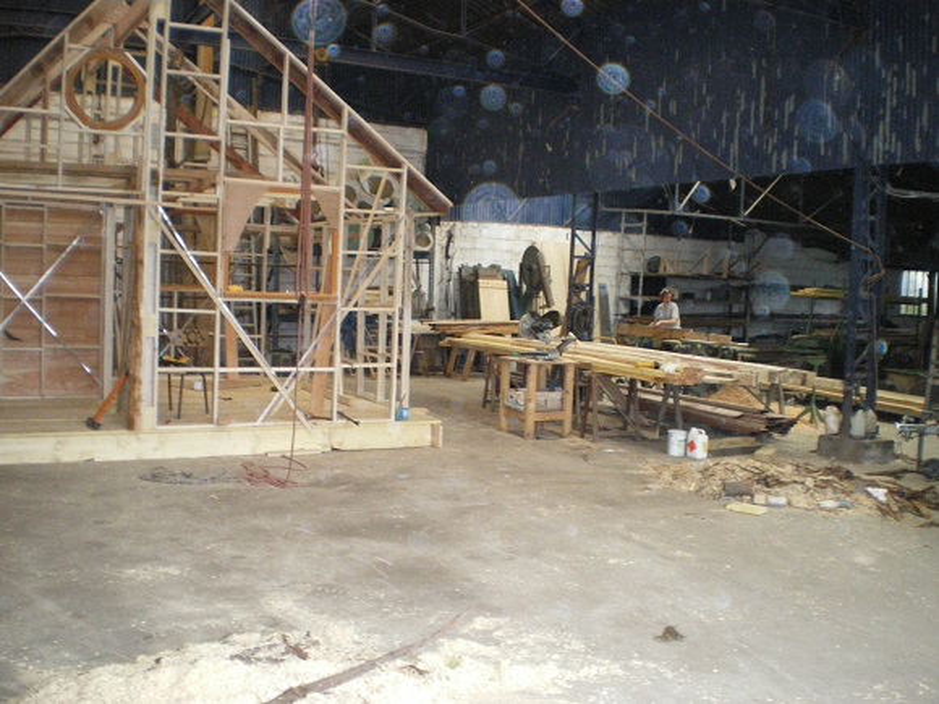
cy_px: 352
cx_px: 470
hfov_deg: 51.4
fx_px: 977
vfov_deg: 39.7
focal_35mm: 36
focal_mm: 6.3
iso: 800
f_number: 3.1
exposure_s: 1/50
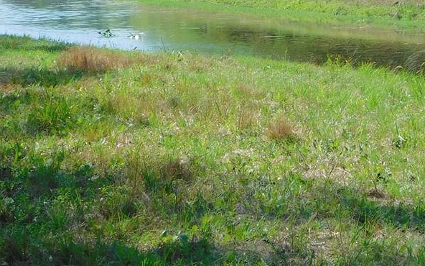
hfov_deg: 11.1
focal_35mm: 189
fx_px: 2189
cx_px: 256
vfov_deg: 6.9
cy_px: 65
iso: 125
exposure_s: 1/640
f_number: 4.2
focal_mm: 11.7
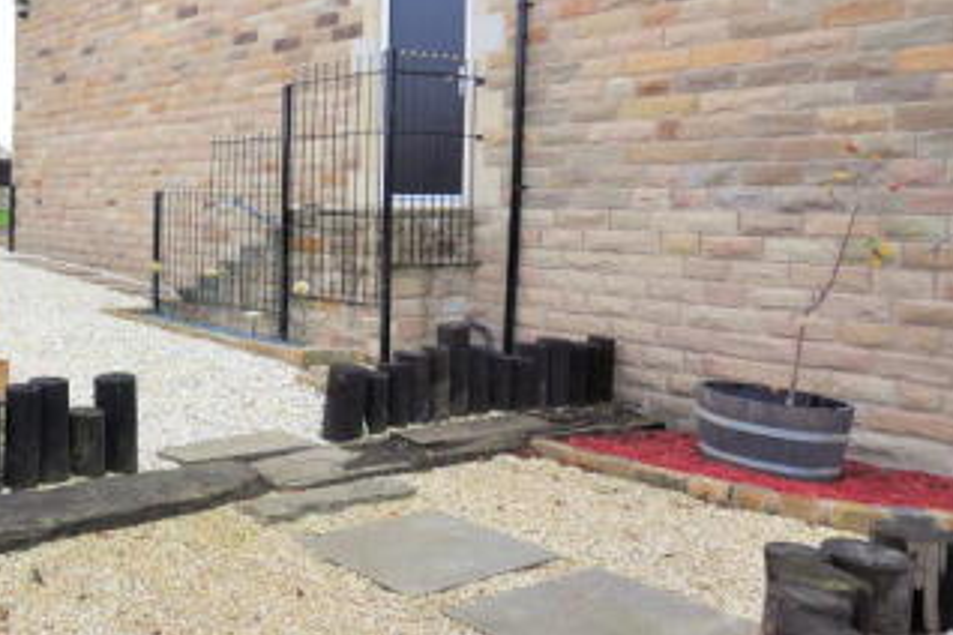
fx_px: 901
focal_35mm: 34
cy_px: 189
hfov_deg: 46.4
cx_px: -6
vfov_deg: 38.2
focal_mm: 11
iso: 200
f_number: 6.3
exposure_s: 1/50
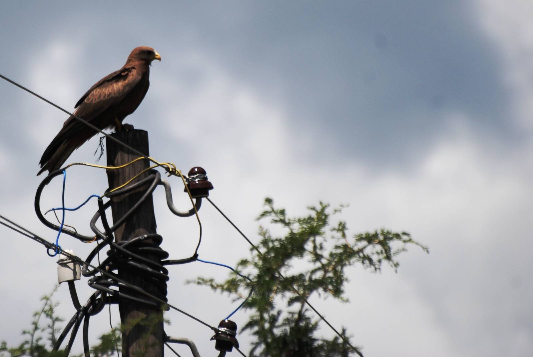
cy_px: 178
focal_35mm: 450
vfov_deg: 3.1
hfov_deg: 4.6
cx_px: 266
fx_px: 6670
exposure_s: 1/1000
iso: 200
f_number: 5.6
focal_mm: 300
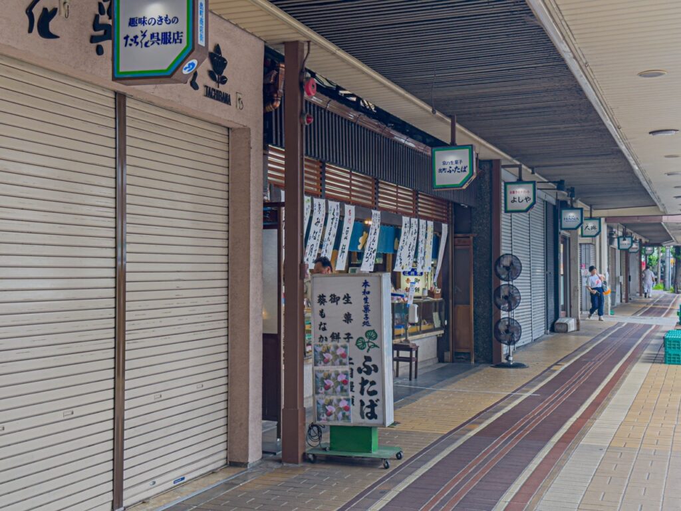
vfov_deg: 30.3
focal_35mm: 48
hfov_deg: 39.7
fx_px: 944
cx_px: 340
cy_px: 256
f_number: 1.8
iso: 64
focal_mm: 6.86
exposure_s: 1/220
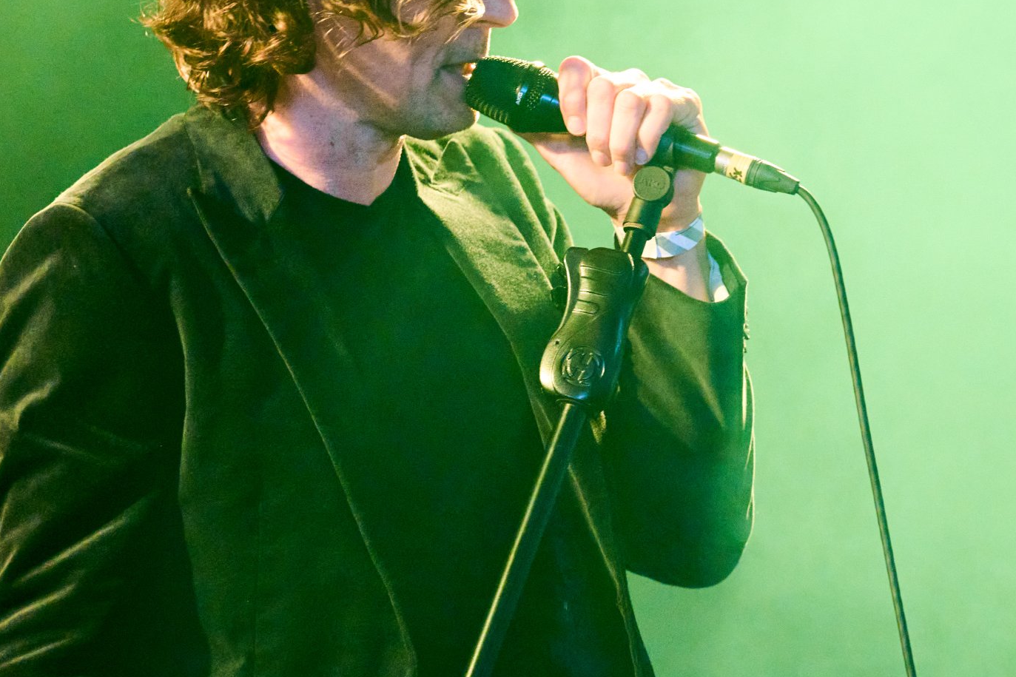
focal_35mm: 373
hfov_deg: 5.5
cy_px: 244
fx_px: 10525
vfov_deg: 3.7
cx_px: 720
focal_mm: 200
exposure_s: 1/250
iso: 6400
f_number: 4
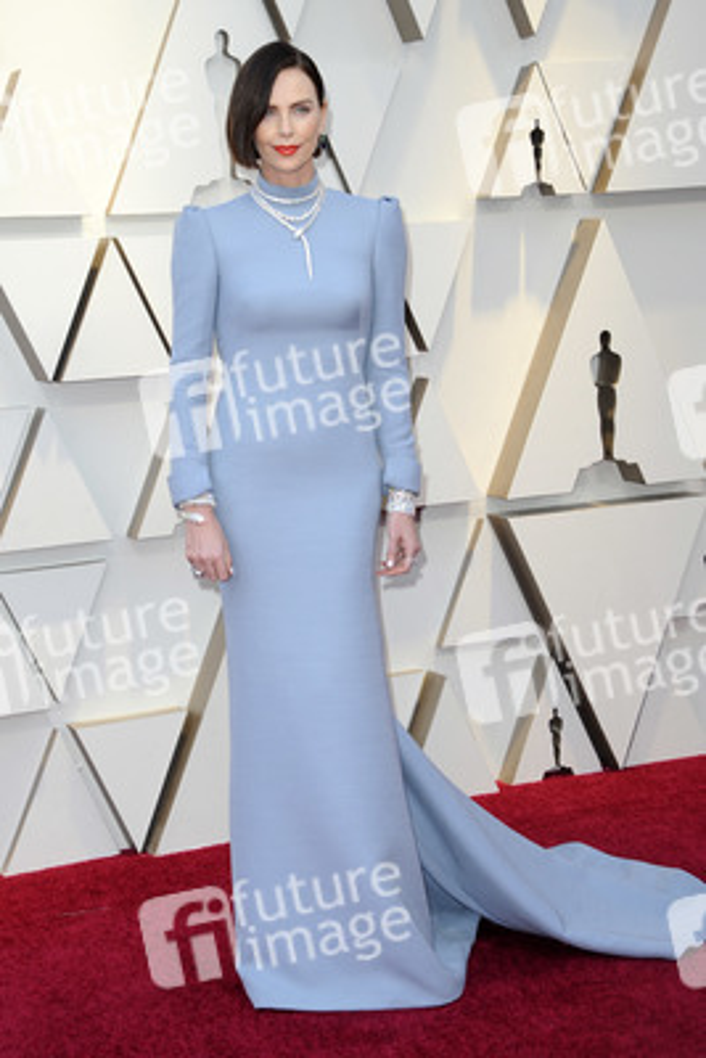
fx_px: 1822
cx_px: 353
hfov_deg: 21.9
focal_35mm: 62
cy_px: 529
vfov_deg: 32.4
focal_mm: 62
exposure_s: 1/250
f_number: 6.3
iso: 800
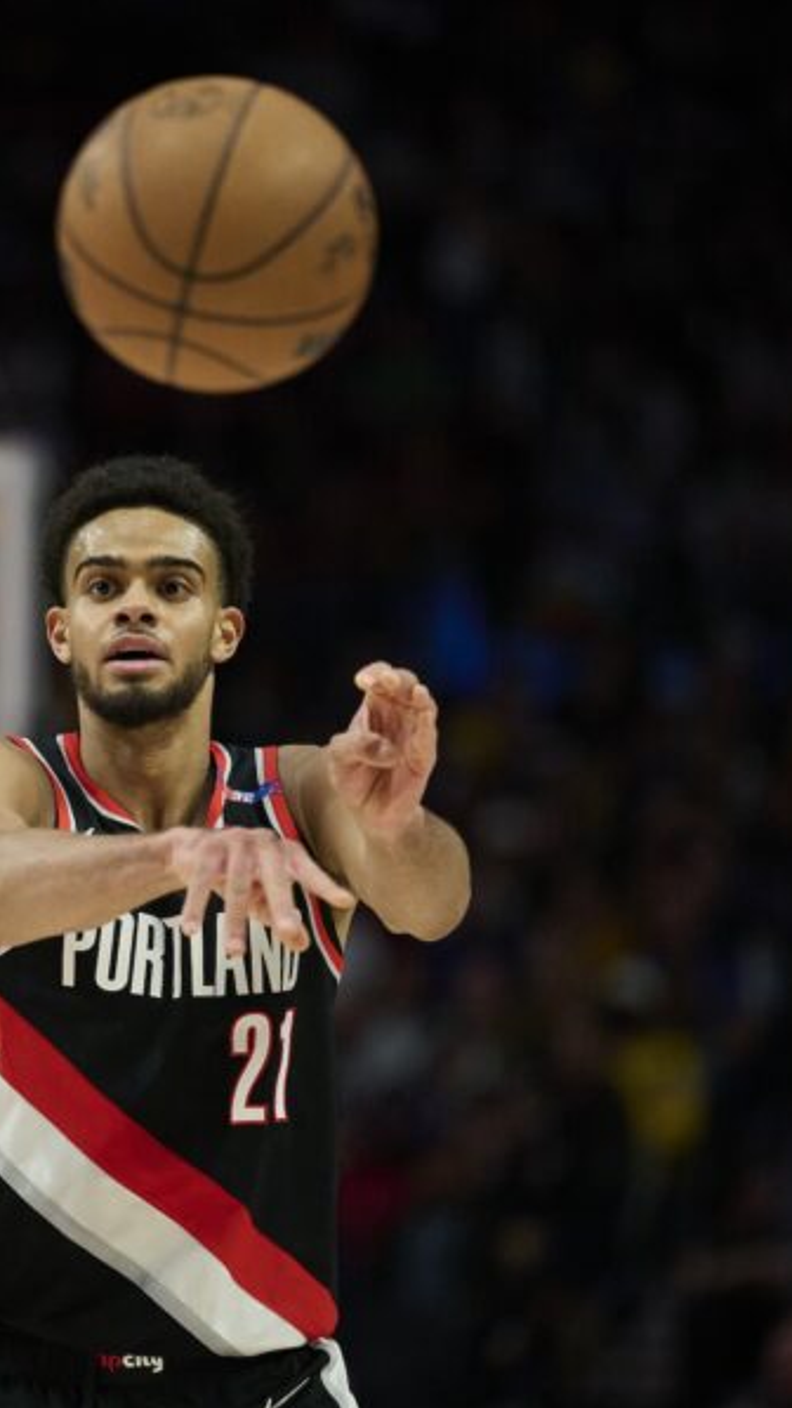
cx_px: 113
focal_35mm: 316
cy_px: 705
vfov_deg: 6.8
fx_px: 11793
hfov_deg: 3.8
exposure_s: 1/2000
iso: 3200
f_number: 2.8
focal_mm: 200
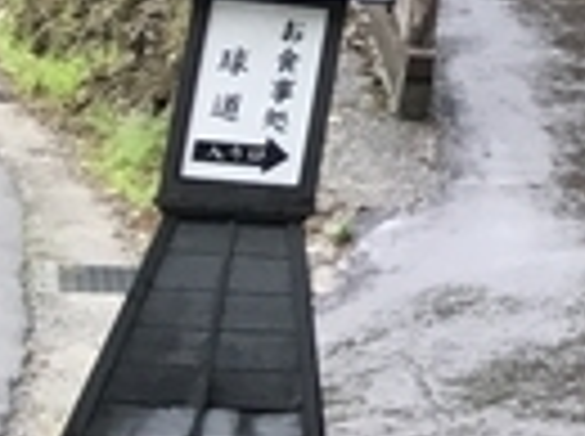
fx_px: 3019
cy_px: -472
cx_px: 1588
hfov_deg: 9.4
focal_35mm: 179
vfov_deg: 7.9
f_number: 2.2
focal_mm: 4.15
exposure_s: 1/30
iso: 25
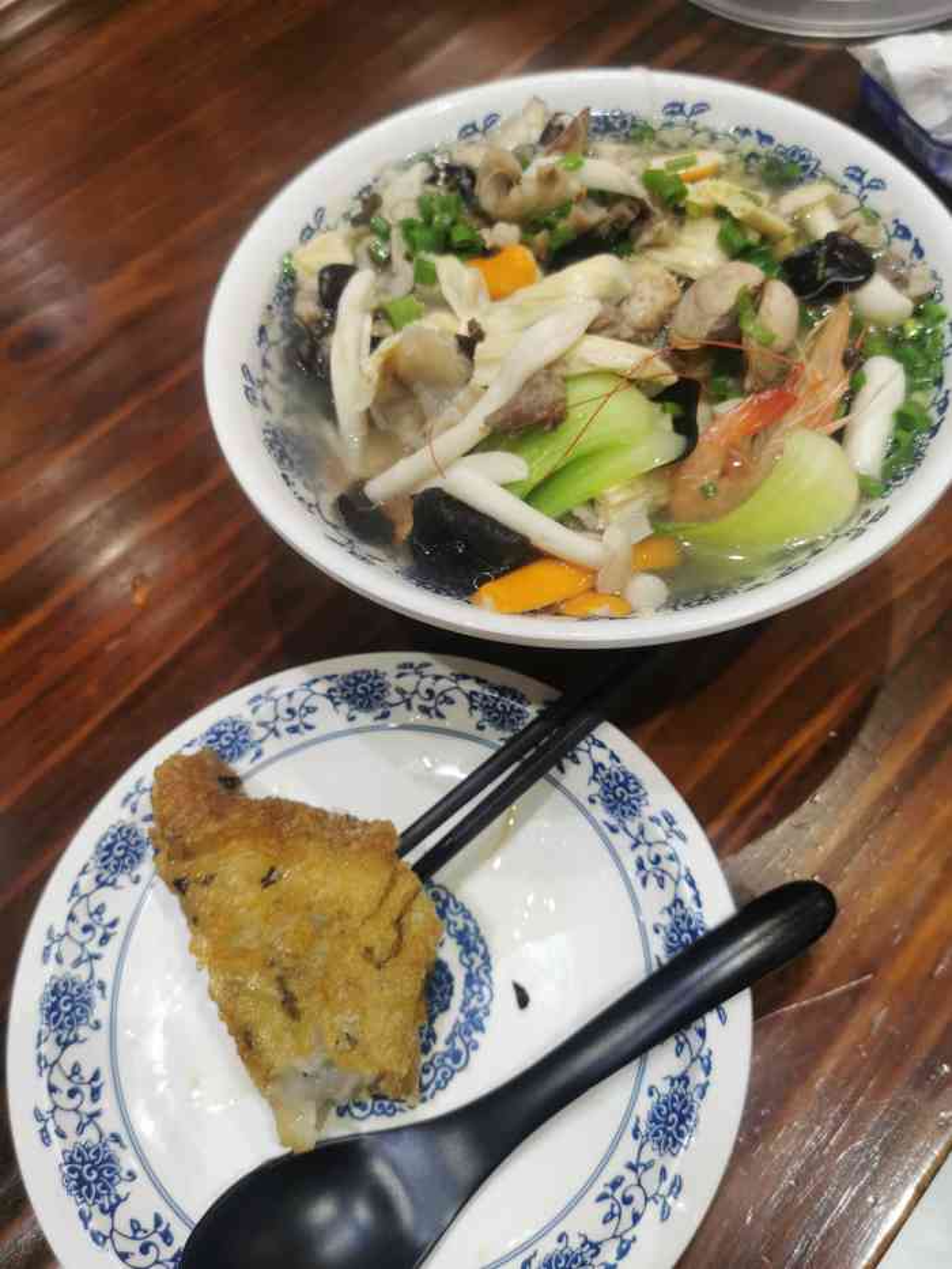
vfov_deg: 65.3
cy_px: 634
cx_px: 476
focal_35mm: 27
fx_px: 990
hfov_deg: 51.4
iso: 160
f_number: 1.6
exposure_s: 1/100
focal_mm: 5.56
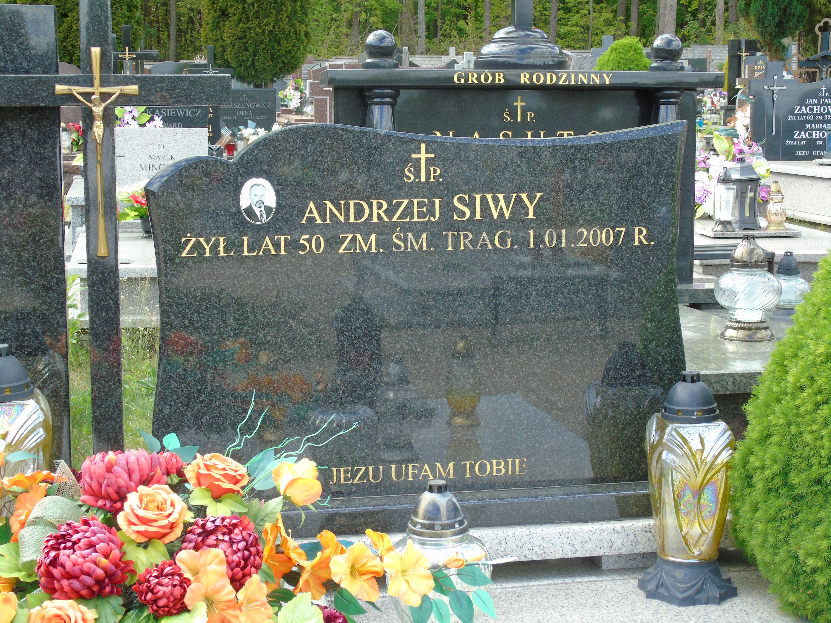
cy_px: 312
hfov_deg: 31.2
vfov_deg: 23.7
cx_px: 416
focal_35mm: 62
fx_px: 1488
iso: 80
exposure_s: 1/30
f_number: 6.6
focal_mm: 11
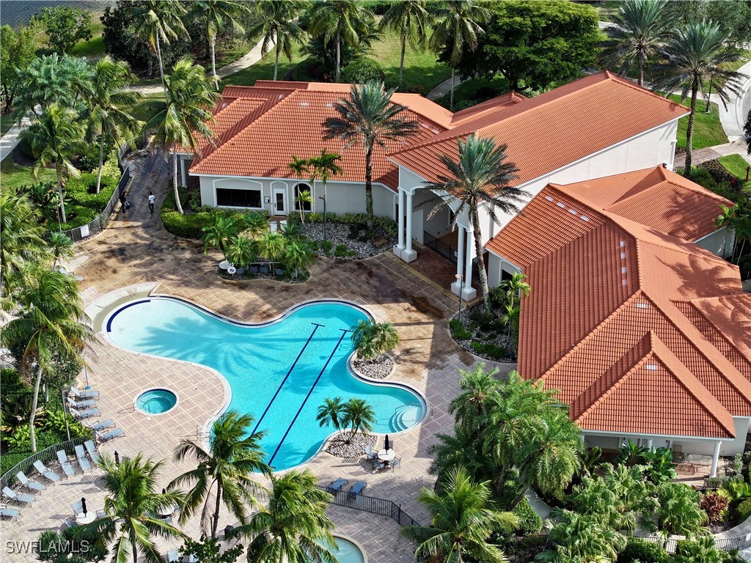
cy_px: 282
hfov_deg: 27.8
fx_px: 1519
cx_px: 376
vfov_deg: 21.0
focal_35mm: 70
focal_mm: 19.35
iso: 120
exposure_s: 1/1000
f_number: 2.8
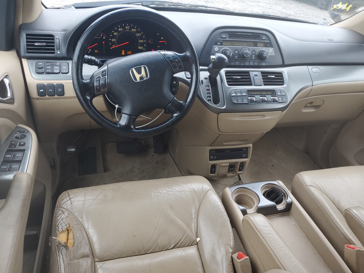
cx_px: 182
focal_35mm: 26
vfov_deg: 53.1
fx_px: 273
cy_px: 136
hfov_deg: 67.3
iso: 50
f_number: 1.5
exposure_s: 1/135
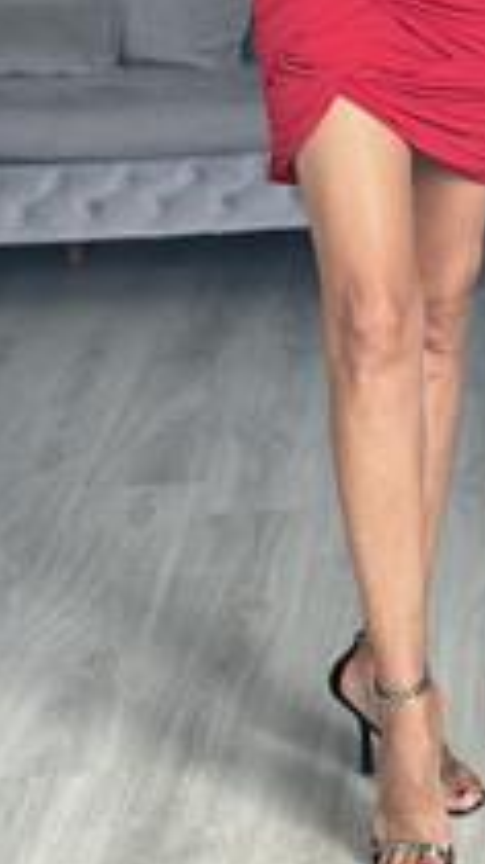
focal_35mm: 126
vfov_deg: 16.6
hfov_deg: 9.6
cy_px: -25
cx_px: 411
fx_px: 2883
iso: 125
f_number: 1.78
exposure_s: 1/69
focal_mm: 6.86
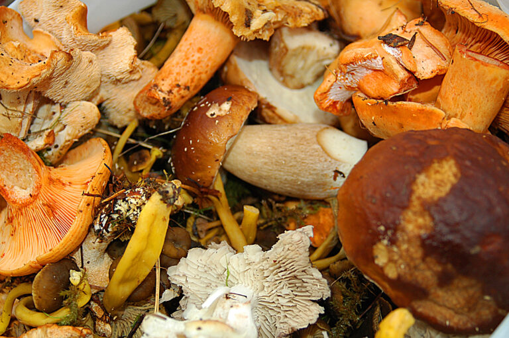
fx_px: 933
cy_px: 169
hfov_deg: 30.5
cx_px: 254
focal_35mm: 66
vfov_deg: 20.6
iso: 320
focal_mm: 44
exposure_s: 1/160
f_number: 4
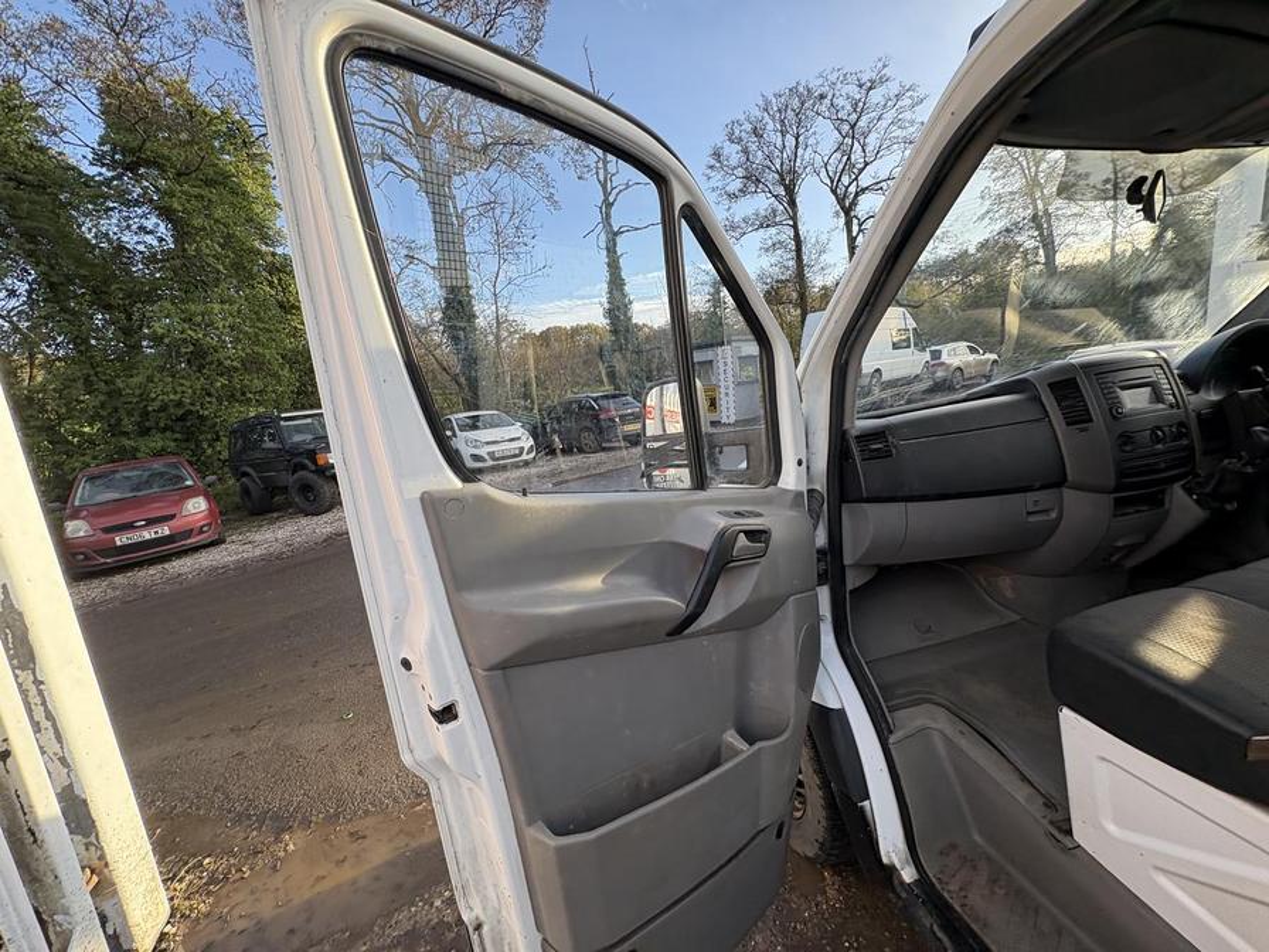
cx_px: 634
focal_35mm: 14
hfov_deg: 102.1
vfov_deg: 85.7
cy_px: 476
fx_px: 513
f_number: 2.2
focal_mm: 2.22
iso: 50
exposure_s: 1/270
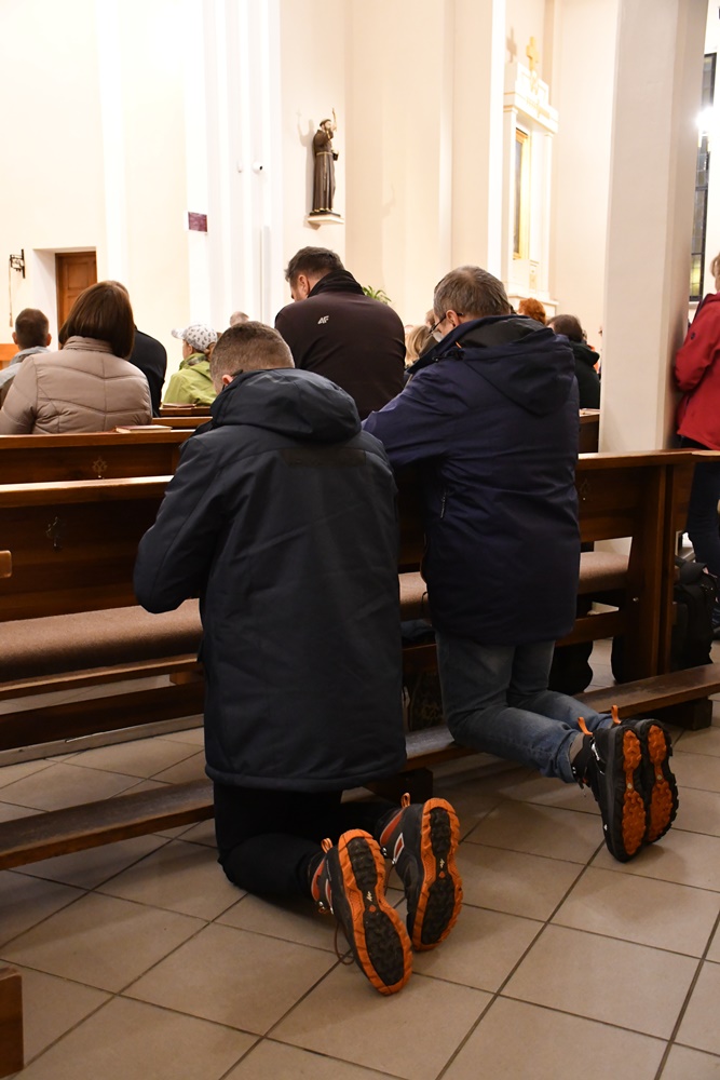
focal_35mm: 39
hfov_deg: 34.2
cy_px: 540
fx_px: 1170
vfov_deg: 49.5
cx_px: 360
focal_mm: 26
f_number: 3.8
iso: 4500
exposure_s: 1/40
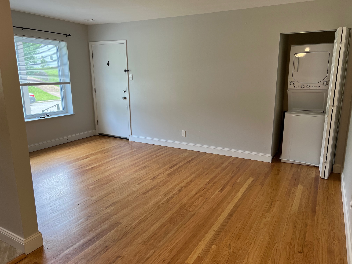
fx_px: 264
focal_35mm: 26
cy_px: 132
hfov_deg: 67.3
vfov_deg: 53.1
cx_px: 176
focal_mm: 5.7
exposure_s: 1/120
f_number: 1.5
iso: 80
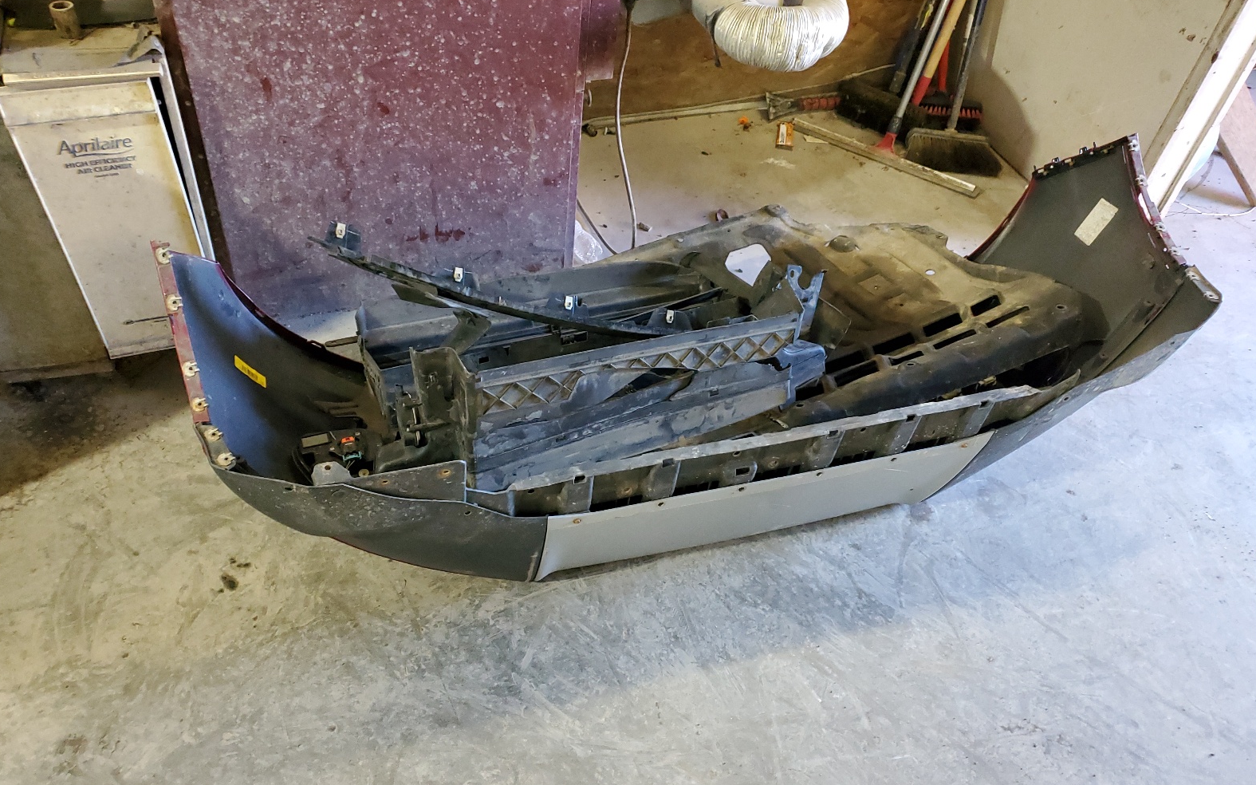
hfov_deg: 66.5
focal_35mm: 28
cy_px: 416
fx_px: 958
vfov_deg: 44.5
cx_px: 627
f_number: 1.5
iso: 382
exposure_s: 1/60.2
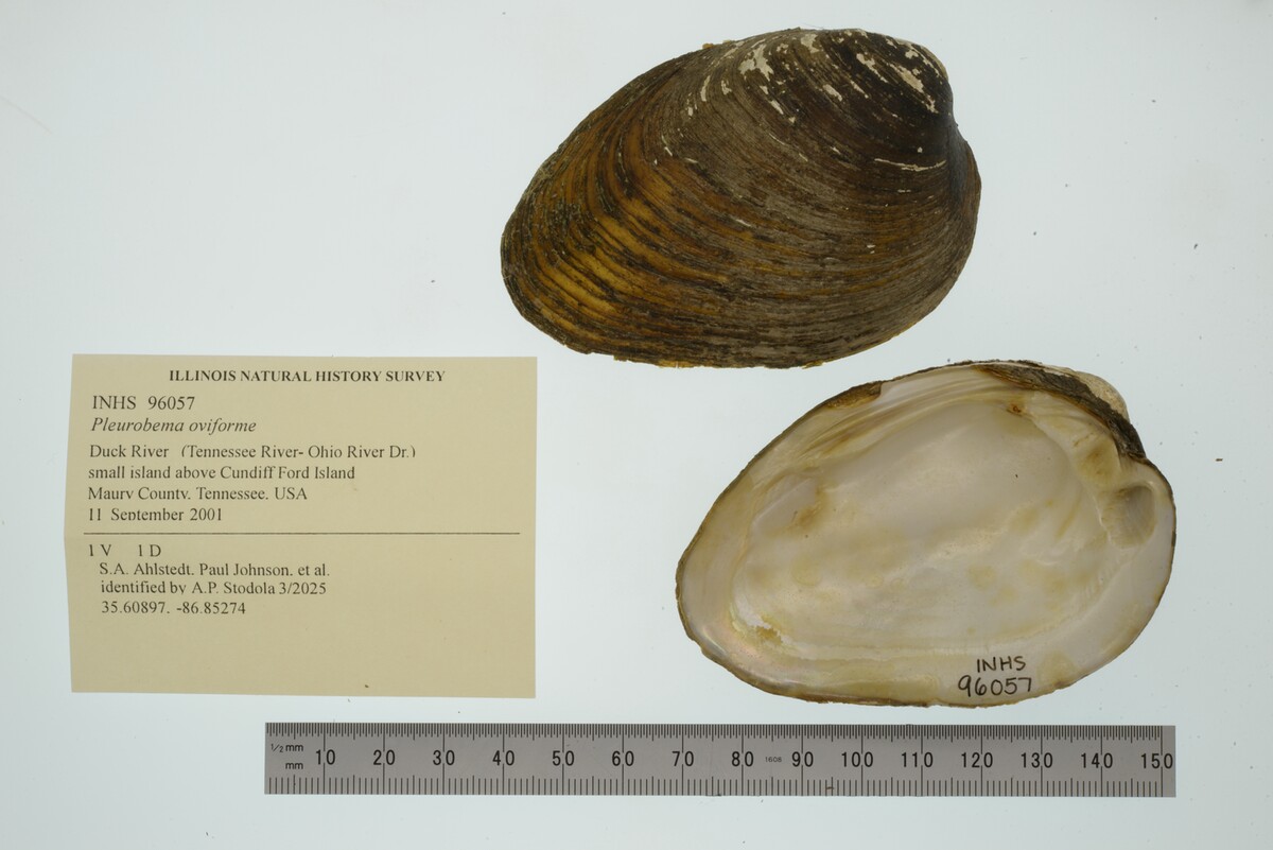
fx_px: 2122
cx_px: 636
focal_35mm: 60
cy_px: 425
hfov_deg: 33.4
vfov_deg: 22.6
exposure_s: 1/10
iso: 100
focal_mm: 60
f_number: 32
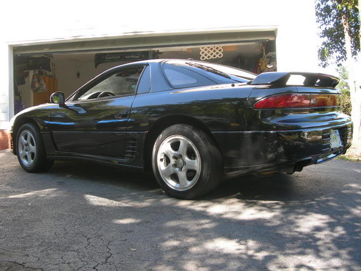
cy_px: 136
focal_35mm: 38
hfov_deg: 49.0
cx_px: 180
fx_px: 396
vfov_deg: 37.7
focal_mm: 7.8
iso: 50
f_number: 2.8
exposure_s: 1/128
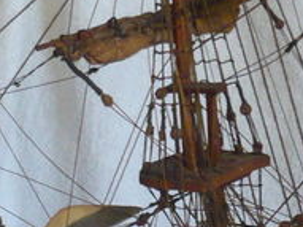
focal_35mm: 183
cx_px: 182
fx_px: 1601
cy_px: 292
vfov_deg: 8.0
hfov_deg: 10.8
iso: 200
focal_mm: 5.8
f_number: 2.8
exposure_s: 1/20
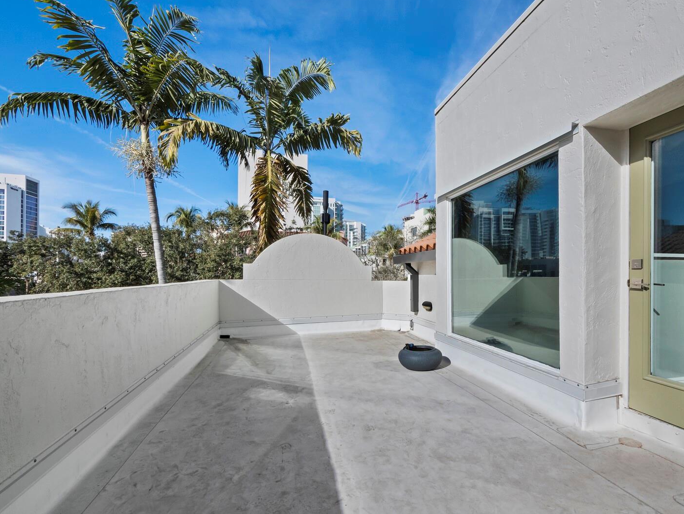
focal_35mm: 16
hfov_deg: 94.2
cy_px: 271
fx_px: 316
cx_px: 374
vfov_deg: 78.1
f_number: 11
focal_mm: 7
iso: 320
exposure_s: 1/500
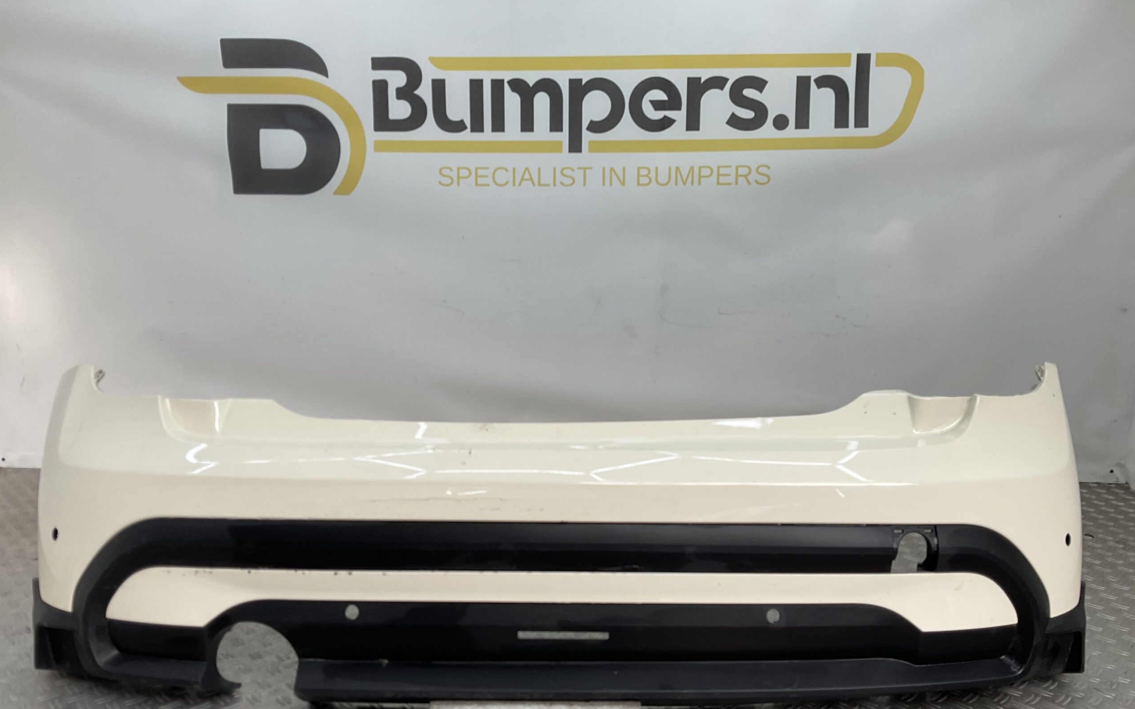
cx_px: 567
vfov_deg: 40.5
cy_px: 402
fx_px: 959
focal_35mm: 31
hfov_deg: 61.2
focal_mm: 3
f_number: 1.8
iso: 16
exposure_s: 1/245
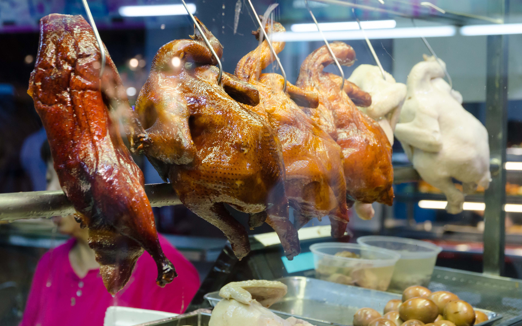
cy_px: 169
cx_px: 262
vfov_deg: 14.7
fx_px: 1266
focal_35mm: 89
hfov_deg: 23.3
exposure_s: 1/200
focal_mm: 58
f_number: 5
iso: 800
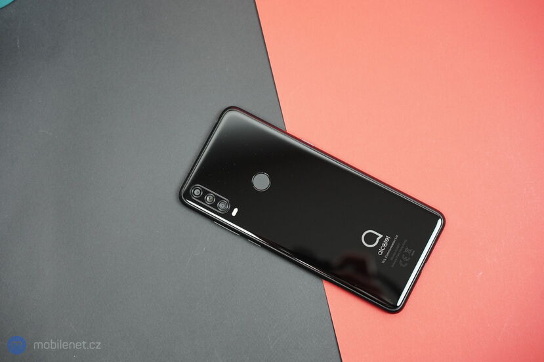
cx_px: 272
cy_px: 181
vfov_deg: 24.6
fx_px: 831
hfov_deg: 36.3
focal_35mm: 55
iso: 3200
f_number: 4
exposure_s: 1/320
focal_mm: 55
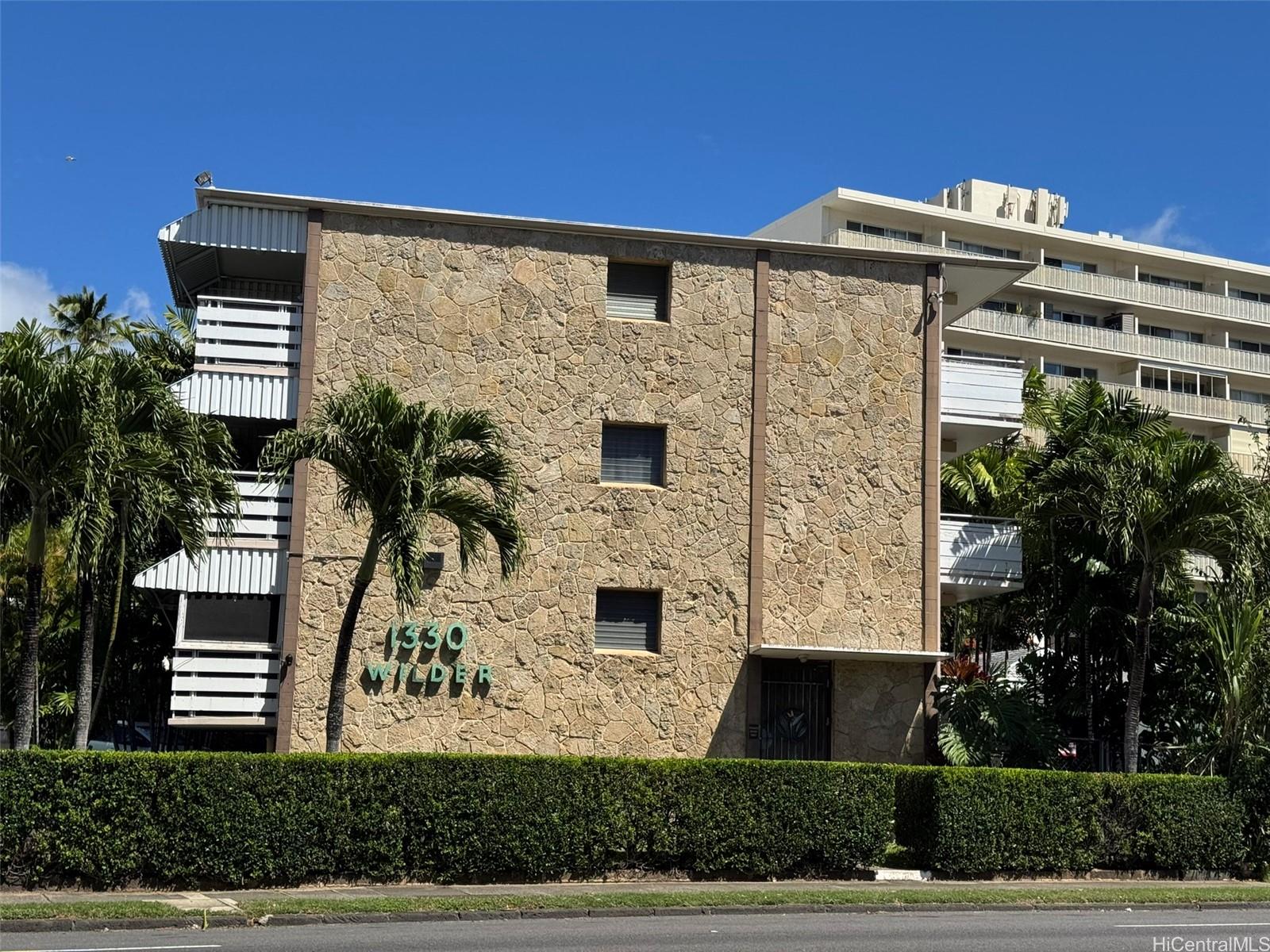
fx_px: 1761
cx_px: 635
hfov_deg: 39.7
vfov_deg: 30.3
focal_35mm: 48
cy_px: 476
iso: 64
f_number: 1.78
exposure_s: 1/6410
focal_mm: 6.76
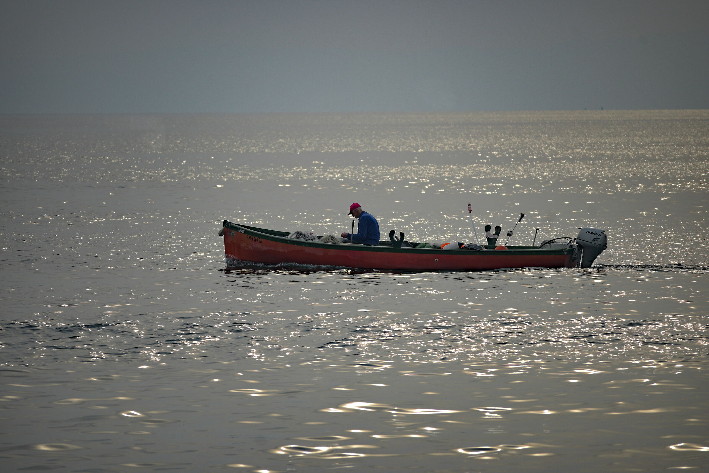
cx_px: 354
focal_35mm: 375
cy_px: 236
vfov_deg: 3.7
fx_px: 7385
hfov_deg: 5.5
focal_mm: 250
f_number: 6.3
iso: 100
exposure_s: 1/640
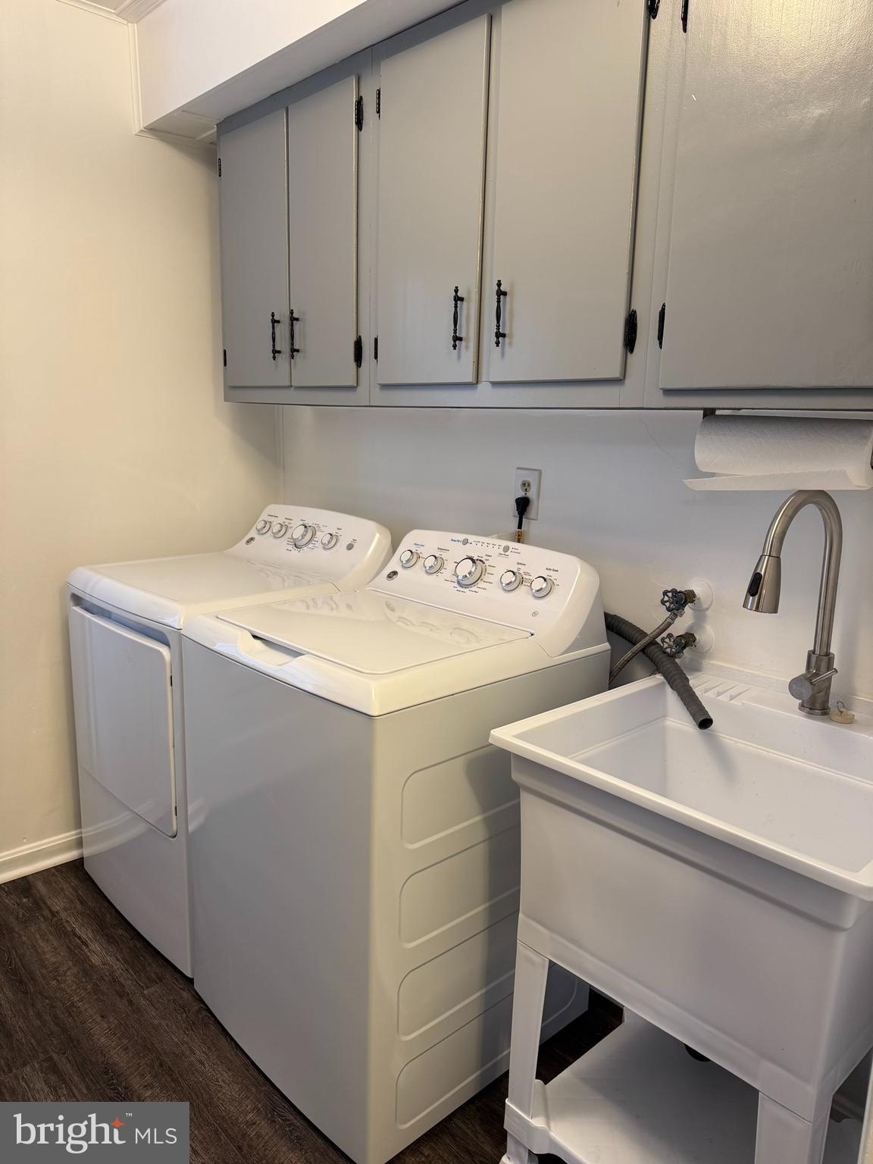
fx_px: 807
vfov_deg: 71.6
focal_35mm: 24
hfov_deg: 56.8
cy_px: 582
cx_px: 436
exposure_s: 1/60
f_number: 1.8
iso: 125
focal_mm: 6.8
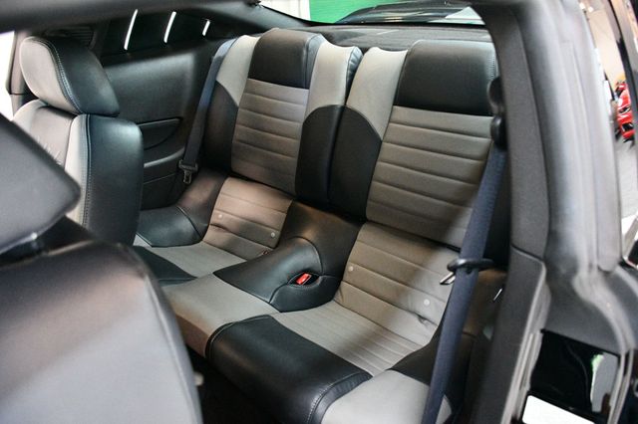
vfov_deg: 47.9
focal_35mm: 27
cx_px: 319
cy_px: 212
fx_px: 478
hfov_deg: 67.4
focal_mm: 18
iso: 6400
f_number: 3.5
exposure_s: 1/60
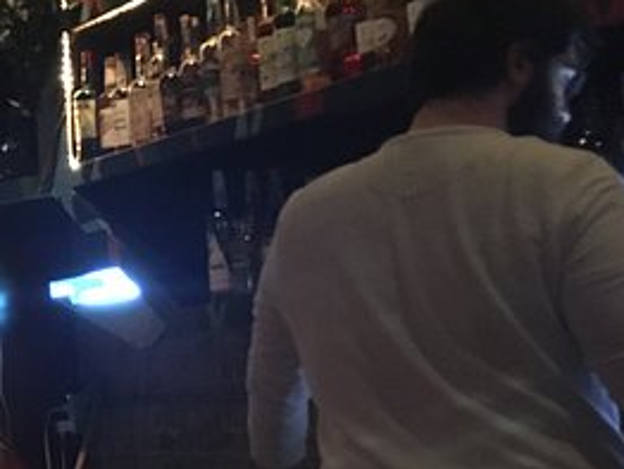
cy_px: 380
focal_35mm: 83
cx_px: -250
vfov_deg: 17.6
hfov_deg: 20.8
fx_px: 1498
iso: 500
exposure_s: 1/15
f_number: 2.2
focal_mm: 4.15
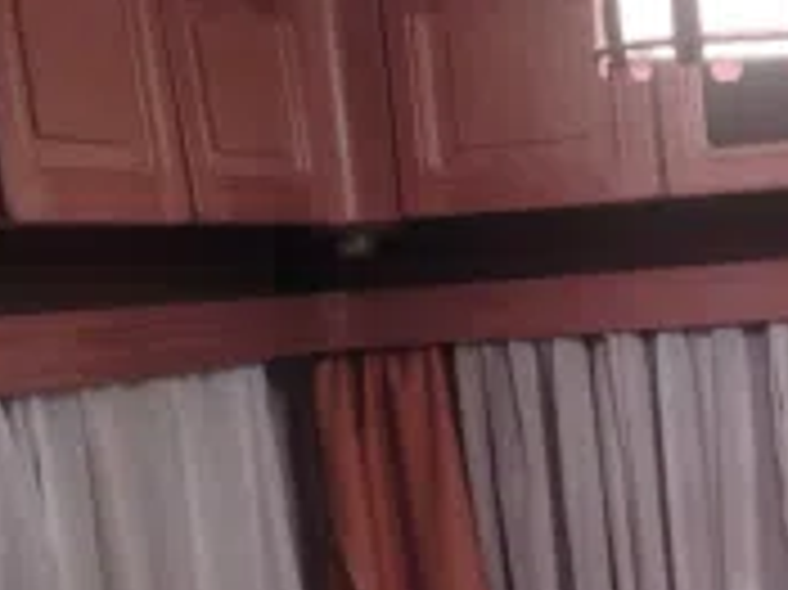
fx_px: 2002
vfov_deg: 16.6
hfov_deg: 21.4
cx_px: 815
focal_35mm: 88
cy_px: 518
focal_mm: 5.25
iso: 650
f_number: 1.75
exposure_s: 1/25
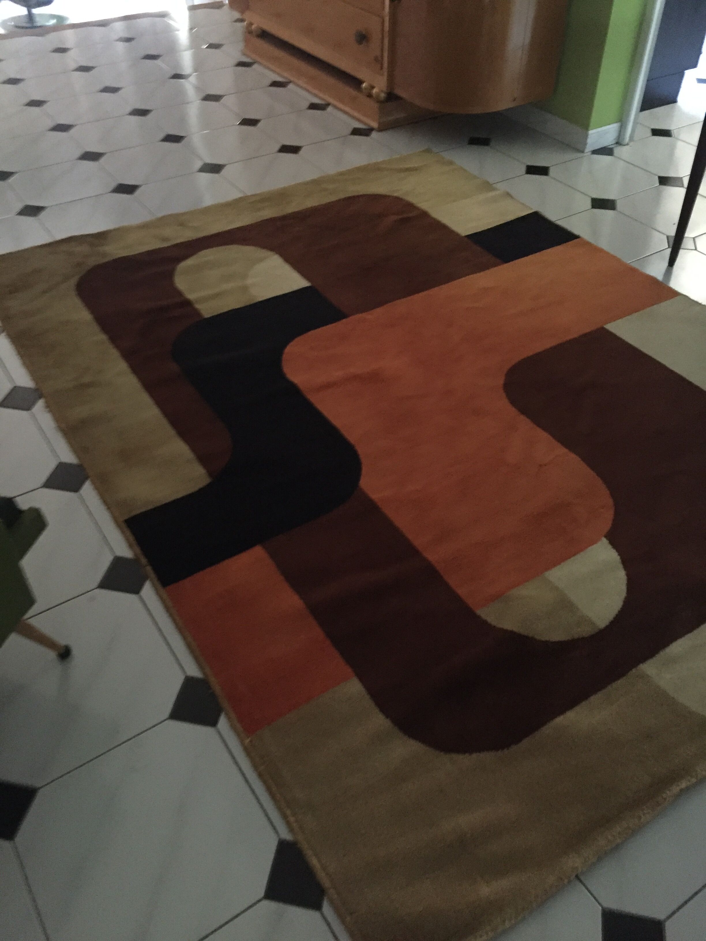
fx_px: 789
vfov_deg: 61.7
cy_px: 470
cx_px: 353
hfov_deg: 48.2
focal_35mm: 29
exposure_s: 1/17
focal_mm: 4.15
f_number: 2.2
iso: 640
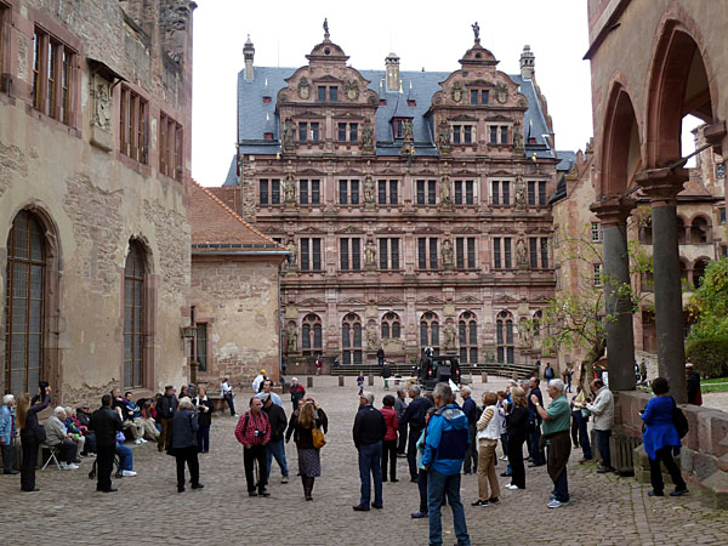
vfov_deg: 36.0
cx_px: 364
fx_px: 841
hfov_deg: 46.8
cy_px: 273
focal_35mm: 40
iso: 80
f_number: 3.6
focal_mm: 6.5
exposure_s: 1/100
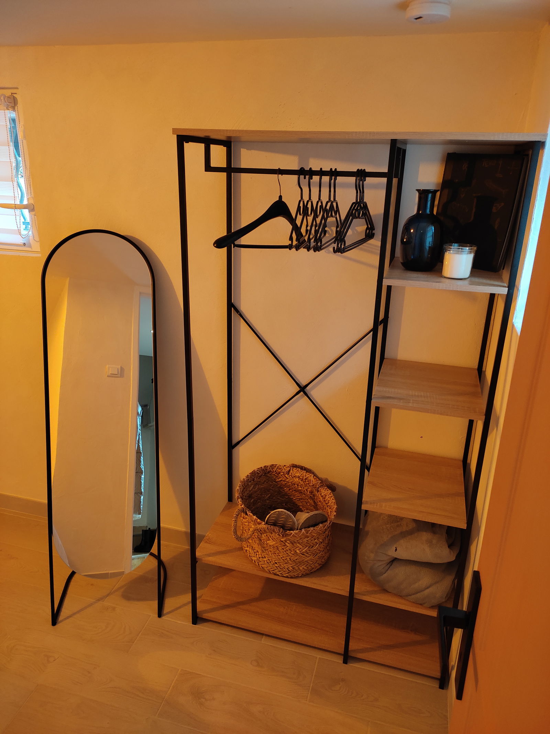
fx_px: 551
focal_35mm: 26
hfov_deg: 53.1
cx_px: 275
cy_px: 367
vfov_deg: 67.3
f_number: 1.79
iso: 520
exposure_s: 1/33
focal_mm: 4.74
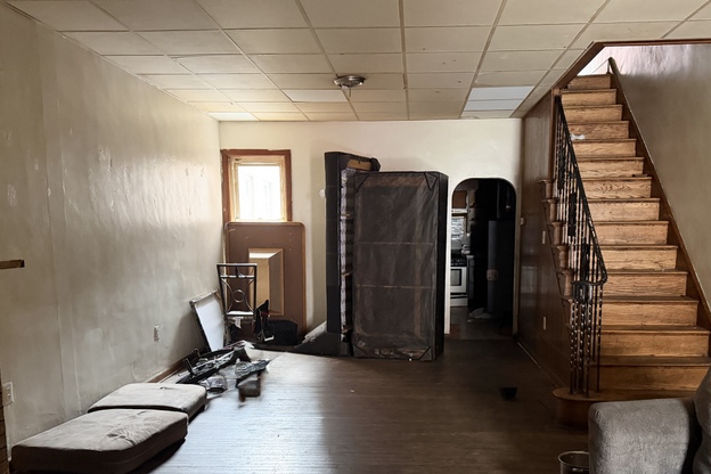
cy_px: 305
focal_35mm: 32
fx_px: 632
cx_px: 383
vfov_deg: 40.7
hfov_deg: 58.6
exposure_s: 1/40
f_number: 1.78
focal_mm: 6.76
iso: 1000
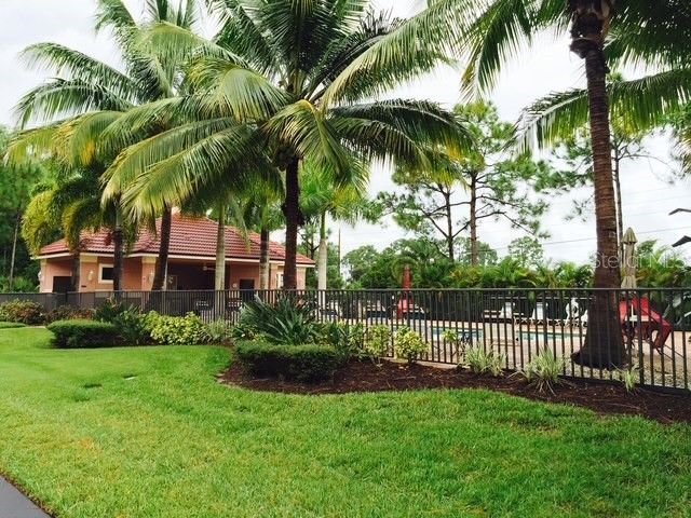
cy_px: 259
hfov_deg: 61.7
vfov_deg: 48.2
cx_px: 346
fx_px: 579
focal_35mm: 29
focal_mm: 4.15
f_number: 2.2
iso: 32
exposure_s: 1/449
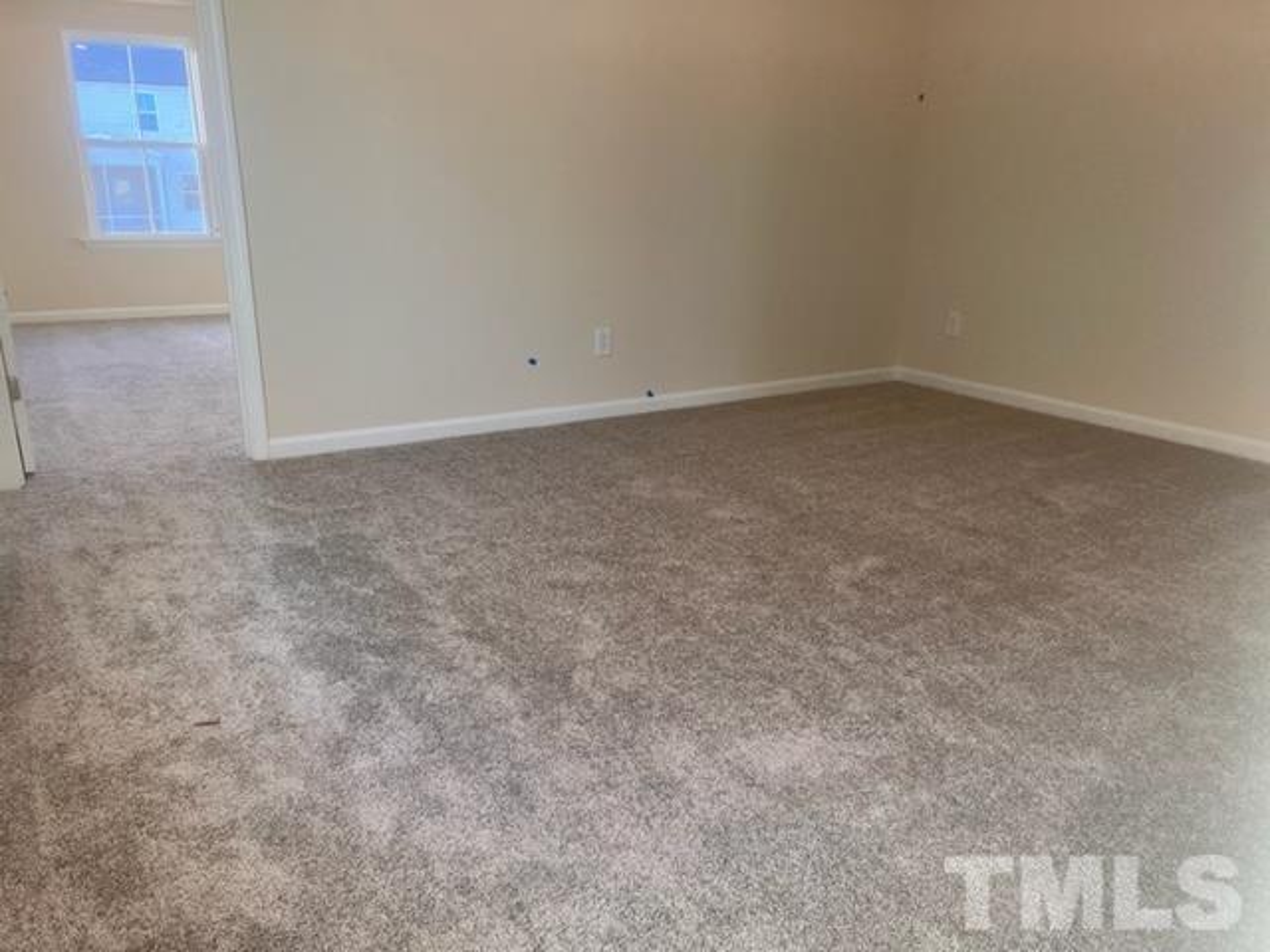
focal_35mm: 26
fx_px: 954
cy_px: 476
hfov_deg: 67.3
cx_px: 635
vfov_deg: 53.1
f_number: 1.5
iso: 64
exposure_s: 1/120
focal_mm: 5.7
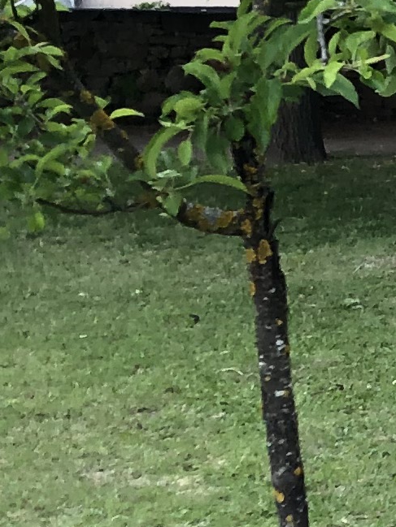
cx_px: 1040
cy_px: 167
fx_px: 2653
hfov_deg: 7.8
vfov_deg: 11.3
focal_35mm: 174
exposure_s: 1/120
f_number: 1.8
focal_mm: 4
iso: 64
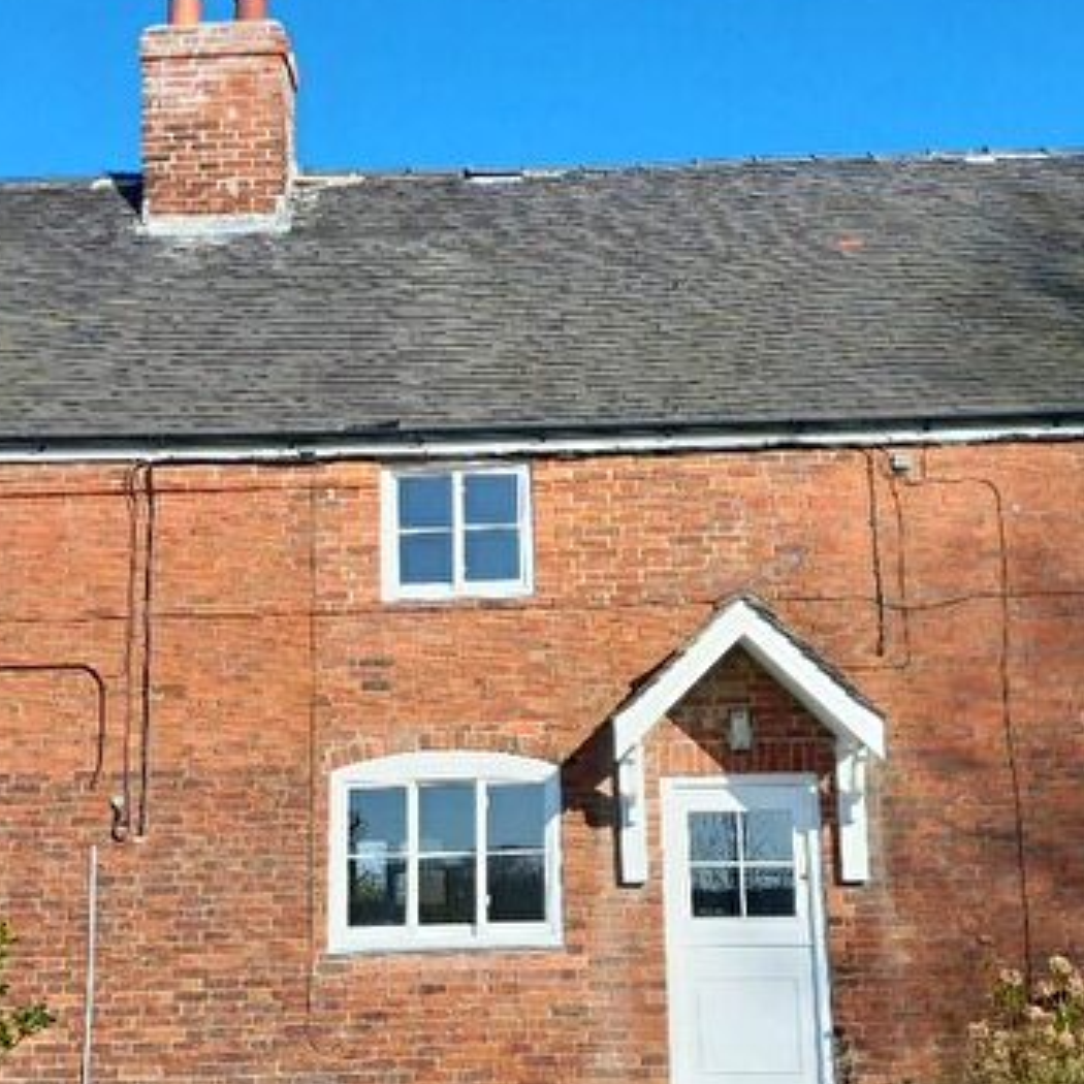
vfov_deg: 36.8
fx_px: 1630
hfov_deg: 36.8
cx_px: 539
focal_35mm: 46
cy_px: 568
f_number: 1.8
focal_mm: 4
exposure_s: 1/1255
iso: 40
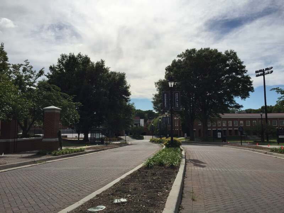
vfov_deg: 48.2
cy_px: 106
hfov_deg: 61.7
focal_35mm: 29
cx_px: 142
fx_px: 238
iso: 32
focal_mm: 4.15
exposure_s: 1/5650
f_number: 2.2
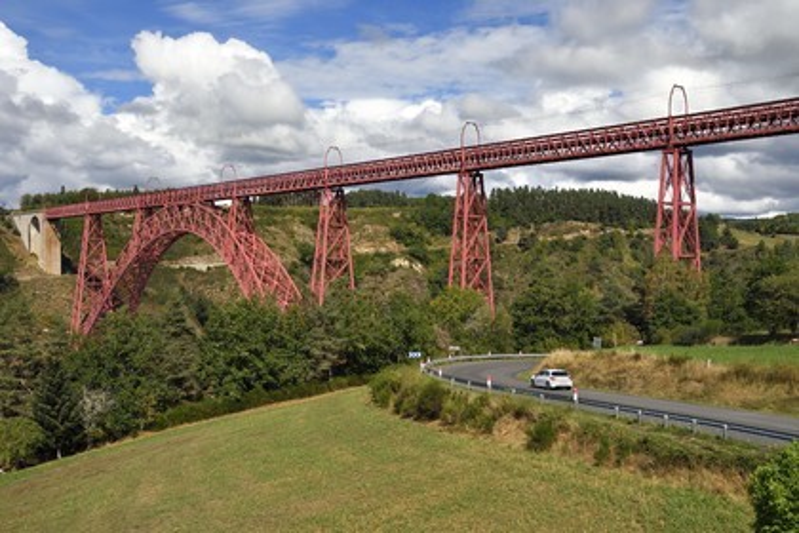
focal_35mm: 40
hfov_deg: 48.5
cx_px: 400
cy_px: 266
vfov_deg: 33.4
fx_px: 888
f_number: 14
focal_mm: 40
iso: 200
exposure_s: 1/250
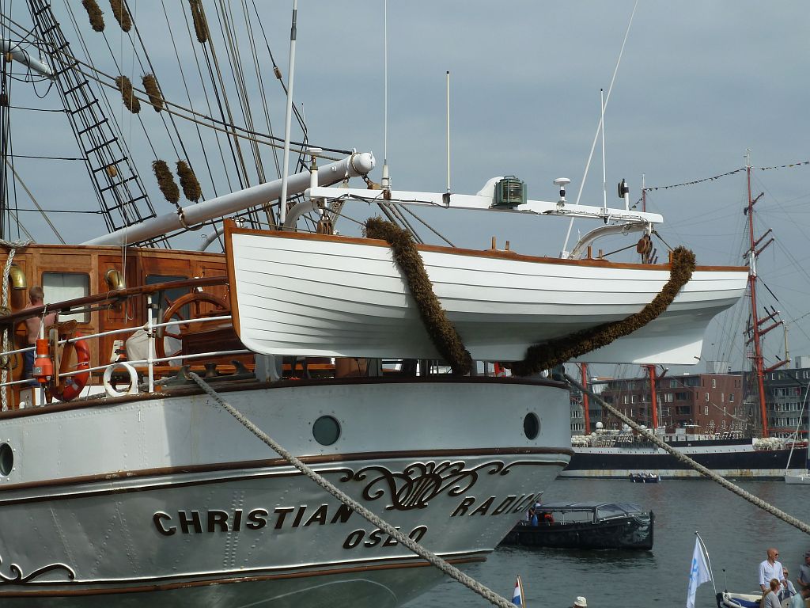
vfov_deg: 23.3
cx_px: 405
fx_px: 1474
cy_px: 304
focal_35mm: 63
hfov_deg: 30.7
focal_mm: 10.3
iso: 80
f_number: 5.6
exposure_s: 1/400
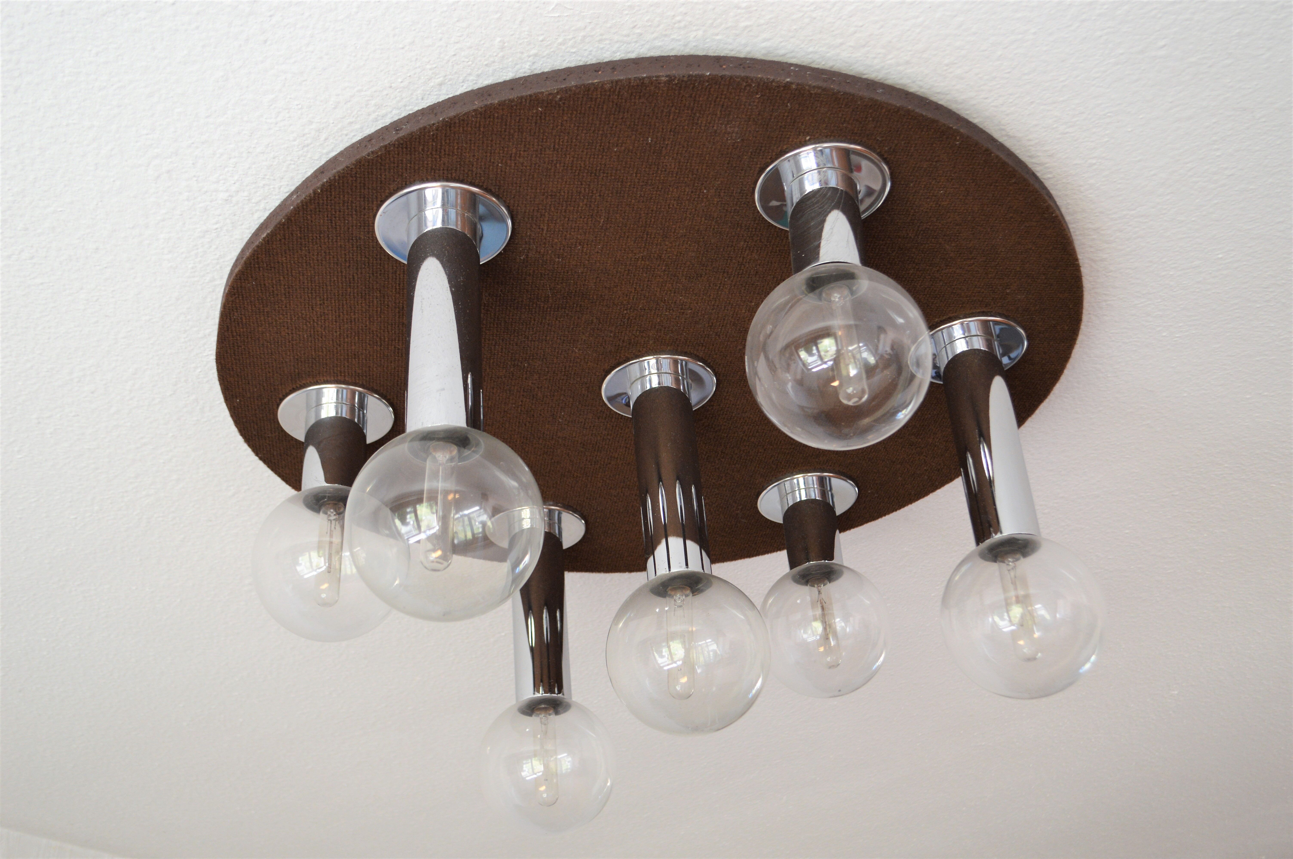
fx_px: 1561
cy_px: 430
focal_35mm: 44
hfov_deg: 45.0
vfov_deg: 30.8
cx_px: 646
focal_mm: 29
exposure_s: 1/80
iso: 400
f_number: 4.5
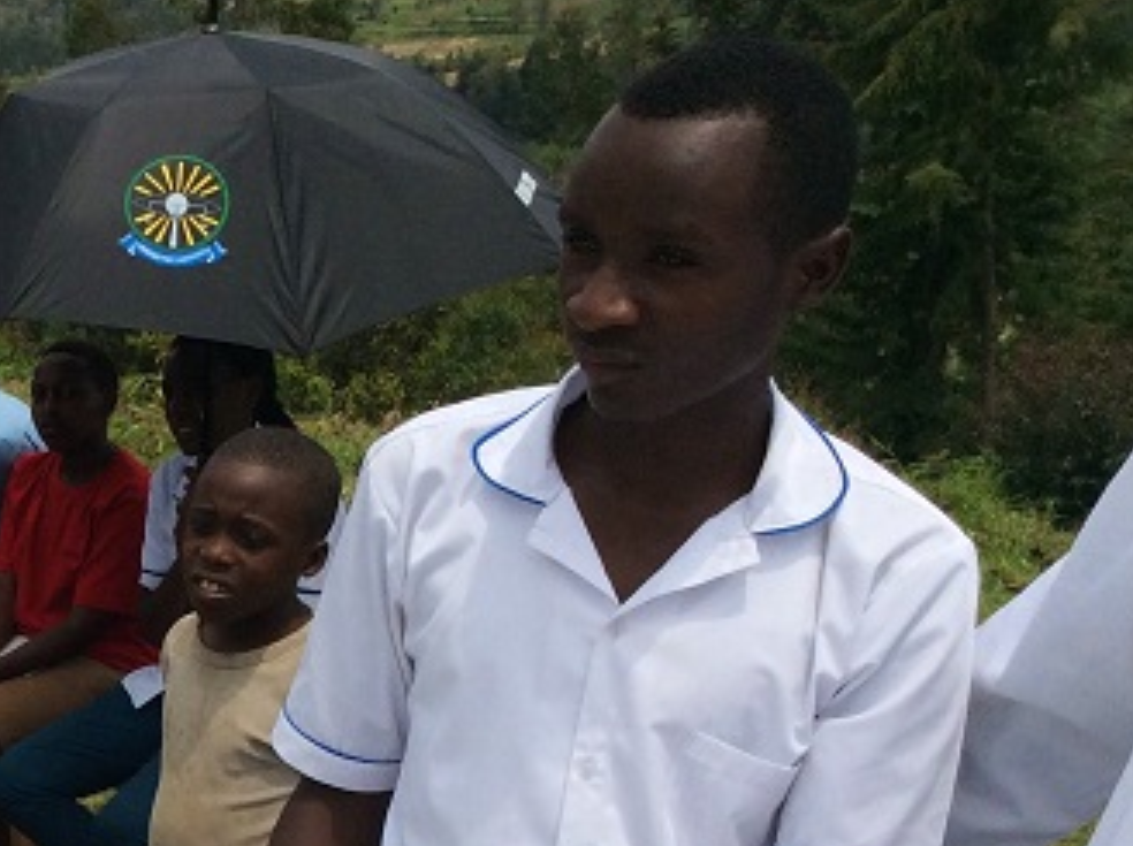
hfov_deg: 23.2
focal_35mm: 78
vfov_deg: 18.4
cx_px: -173
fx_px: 2549
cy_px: 820
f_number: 2.4
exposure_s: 1/3584
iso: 32
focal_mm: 3.3
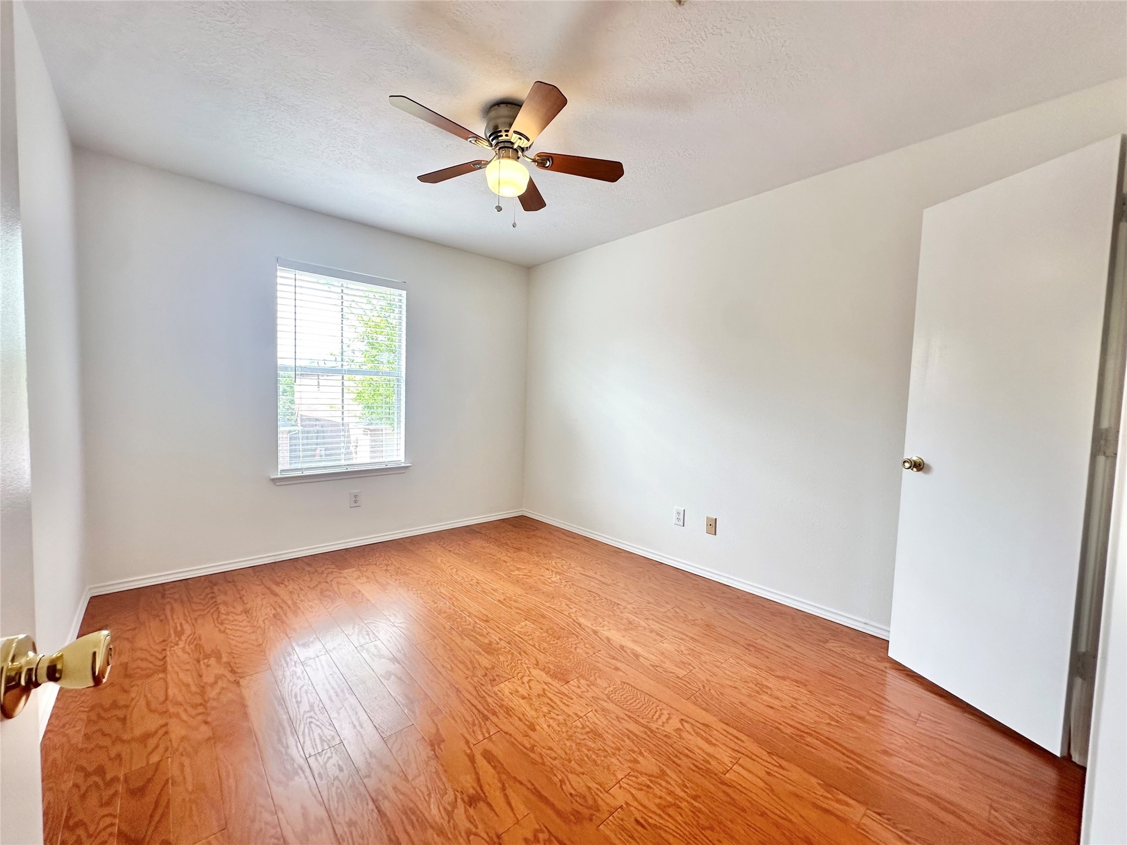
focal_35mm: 14
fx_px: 456
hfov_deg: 102.1
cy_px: 422
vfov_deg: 85.7
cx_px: 564
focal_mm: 2.22
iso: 125
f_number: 2.2
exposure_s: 1/120
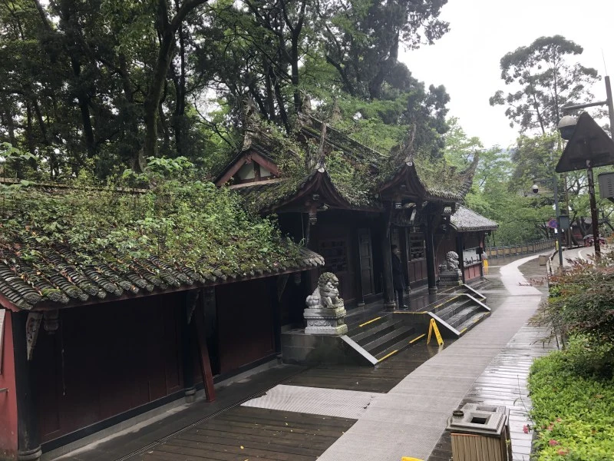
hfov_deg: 63.4
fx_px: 497
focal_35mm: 28
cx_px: 307
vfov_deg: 49.7
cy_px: 230
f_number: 1.8
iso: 40
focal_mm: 4
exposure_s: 1/120
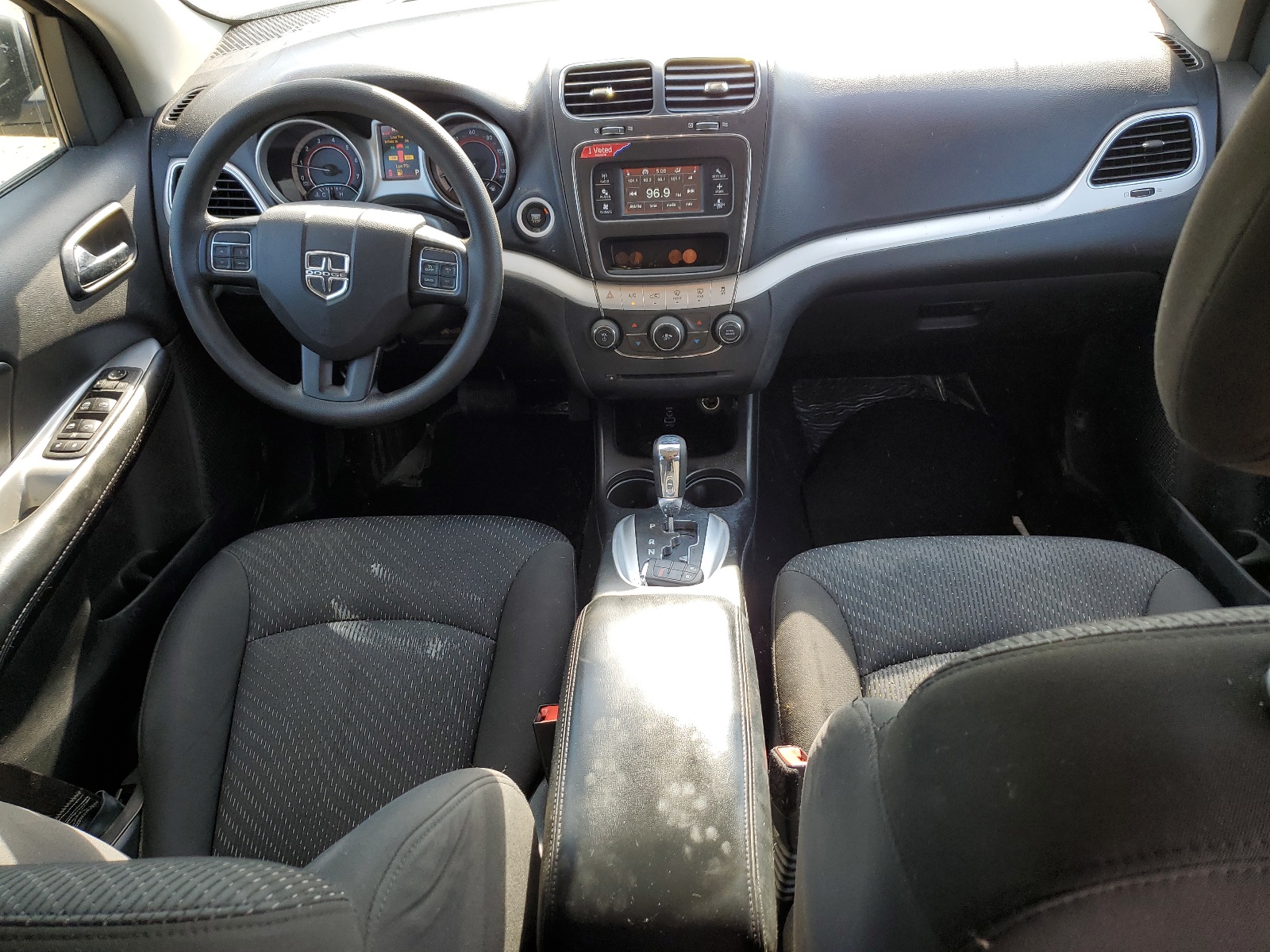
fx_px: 954
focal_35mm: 26
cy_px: 476
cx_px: 635
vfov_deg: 53.1
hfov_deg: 67.3
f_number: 1.5
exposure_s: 1/244
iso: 50
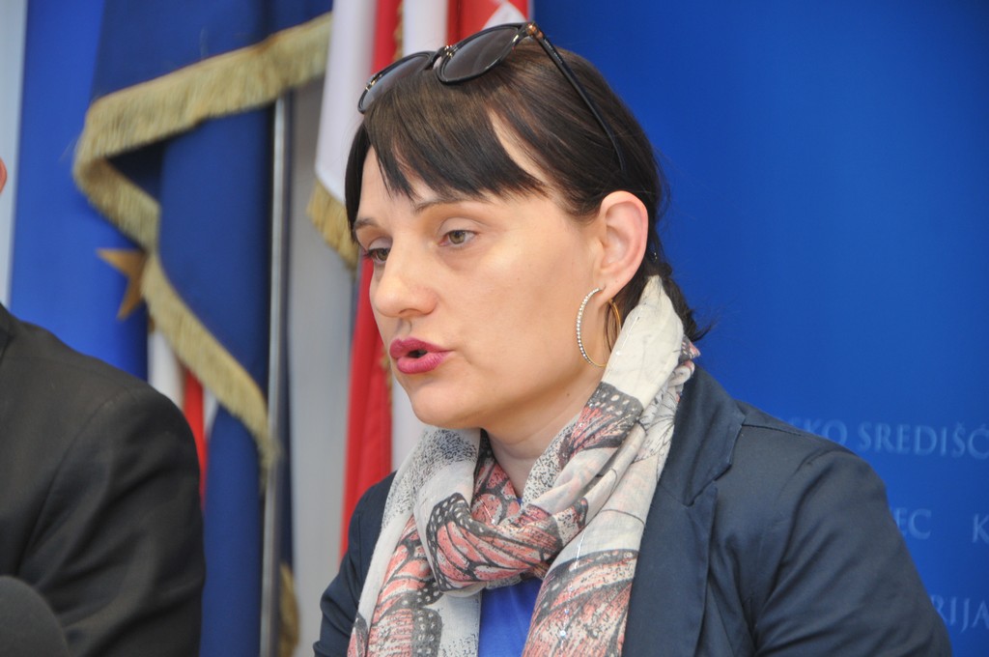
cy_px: 328
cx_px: 494
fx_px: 4321
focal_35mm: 158
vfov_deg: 8.7
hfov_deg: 13.1
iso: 400
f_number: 5.3
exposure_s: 1/30
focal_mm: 105
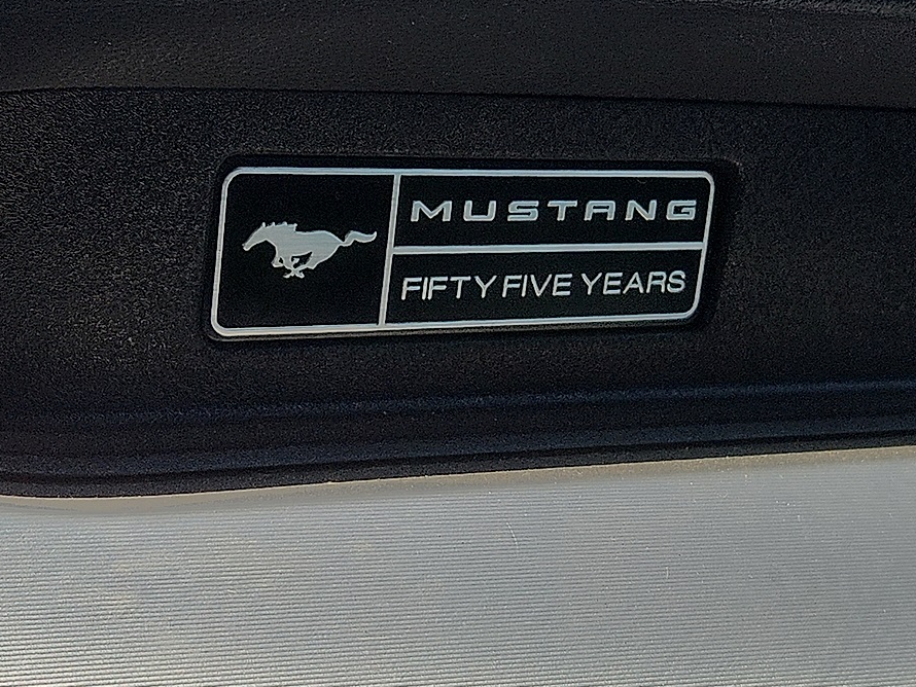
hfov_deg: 58.2
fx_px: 821
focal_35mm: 31
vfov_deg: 45.3
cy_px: 294
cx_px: 498
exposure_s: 1/1250
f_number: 1.8
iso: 50
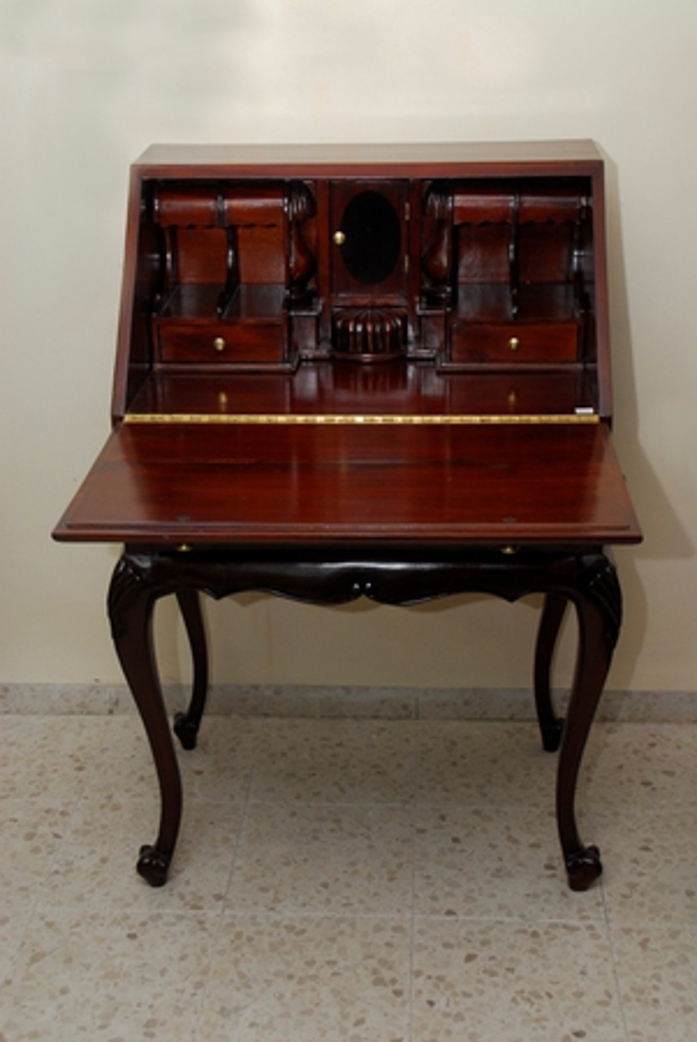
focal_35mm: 52
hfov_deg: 25.8
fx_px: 1521
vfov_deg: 37.8
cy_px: 521
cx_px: 348
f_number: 6.3
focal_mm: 35
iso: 320
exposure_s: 1/60
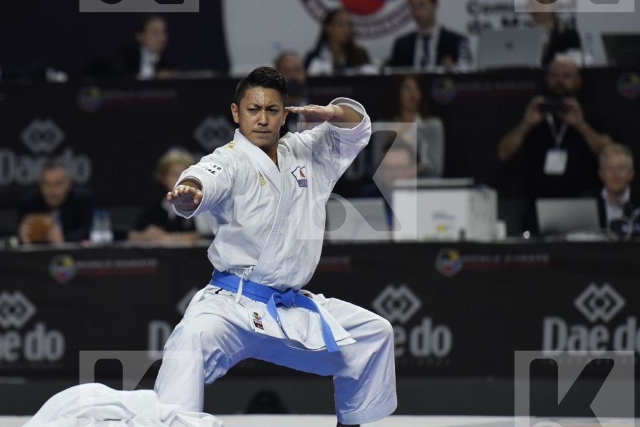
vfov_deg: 3.8
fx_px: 6418
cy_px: 181
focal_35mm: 361
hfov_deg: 5.7
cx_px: 139
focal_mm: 200
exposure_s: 1/800
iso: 800
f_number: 2.8
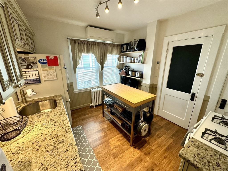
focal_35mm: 14
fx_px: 92
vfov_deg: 85.7
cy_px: 86
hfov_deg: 102.1
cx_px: 114
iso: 250
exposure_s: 1/120
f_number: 2.2
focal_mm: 2.22
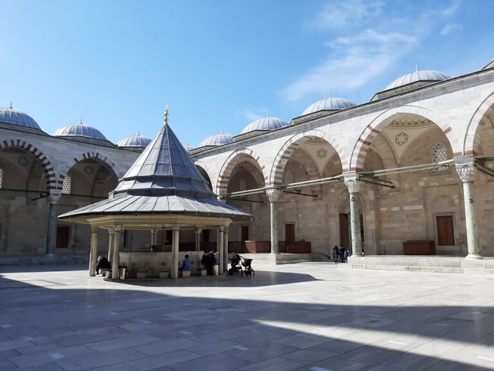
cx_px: 247
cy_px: 186
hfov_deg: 67.3
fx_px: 371
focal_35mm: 26
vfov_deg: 53.1
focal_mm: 3.93
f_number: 1.7
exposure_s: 1/2915
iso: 40
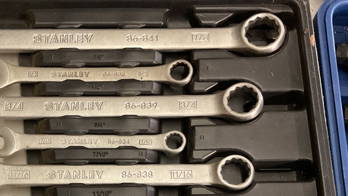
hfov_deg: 38.4
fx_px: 489
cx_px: 95
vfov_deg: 21.8
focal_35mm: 53
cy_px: 197
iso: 250
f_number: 1.8
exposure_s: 1/40
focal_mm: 3
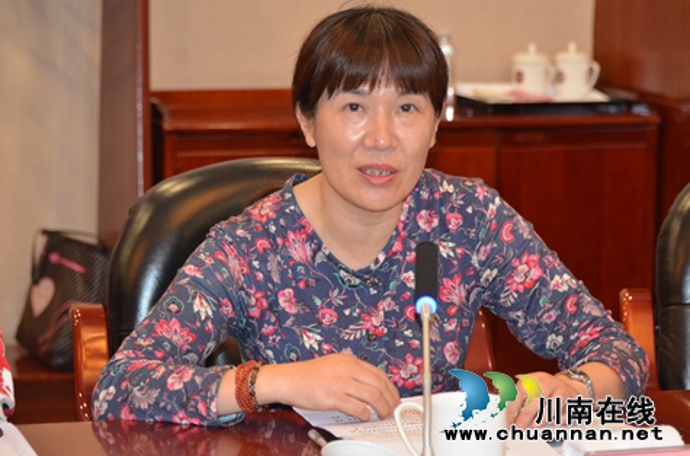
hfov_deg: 13.0
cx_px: 347
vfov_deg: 8.6
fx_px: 3020
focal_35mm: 158
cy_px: 229
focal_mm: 100
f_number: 5.3
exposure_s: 1/60
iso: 1250
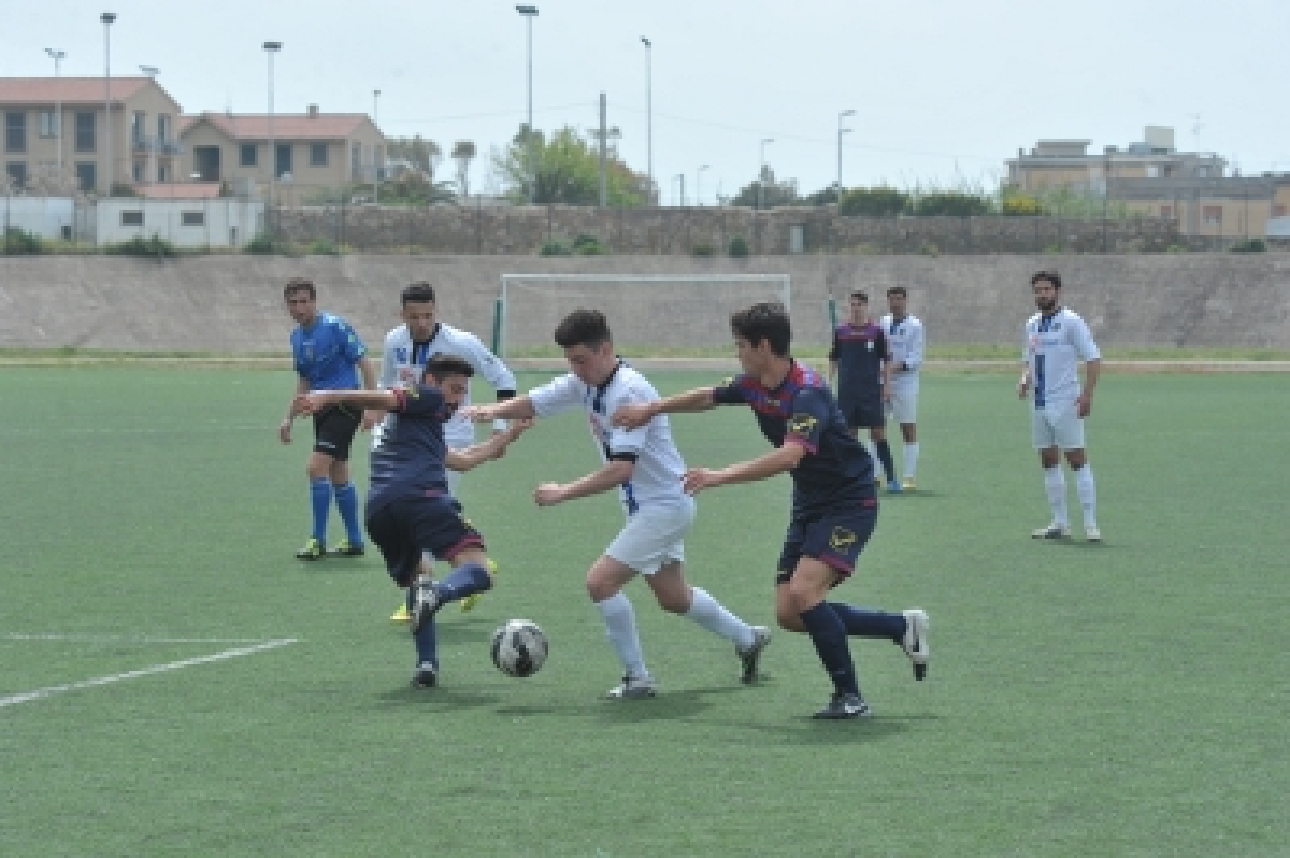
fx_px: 4296
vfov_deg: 11.4
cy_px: 429
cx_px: 645
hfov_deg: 17.1
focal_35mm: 120
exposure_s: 1/2500
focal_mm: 120
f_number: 9
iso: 1000
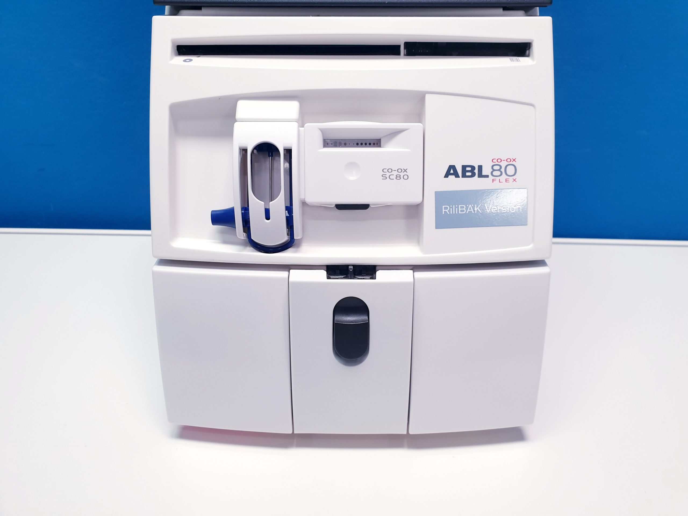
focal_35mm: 26
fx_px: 517
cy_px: 258
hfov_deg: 67.3
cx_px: 344
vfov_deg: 53.1
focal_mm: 4.3
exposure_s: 1/50
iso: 125
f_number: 2.4
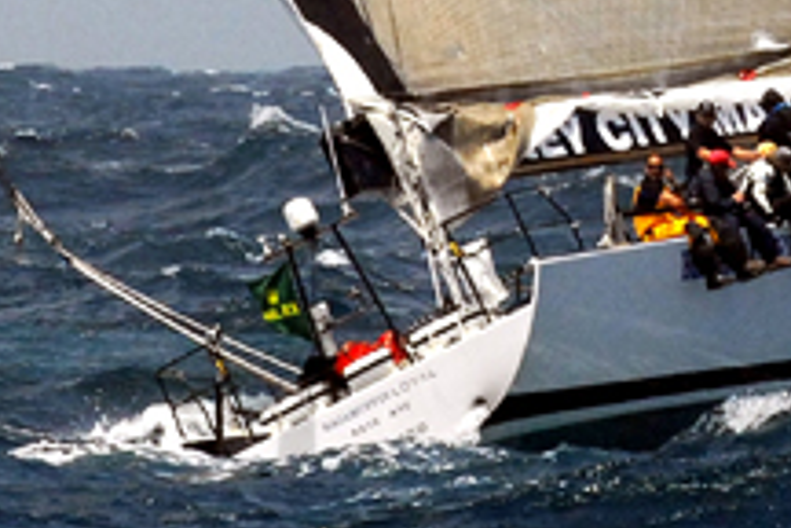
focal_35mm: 833
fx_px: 18301
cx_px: 1033
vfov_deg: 1.7
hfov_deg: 2.5
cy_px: -50
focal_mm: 200
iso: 400
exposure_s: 1/1000
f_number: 8
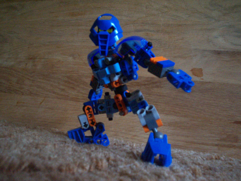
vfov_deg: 39.7
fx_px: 251
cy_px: 90
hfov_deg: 51.4
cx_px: 120
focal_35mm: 36
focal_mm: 5.9
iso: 400
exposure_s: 1/8
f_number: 4.5
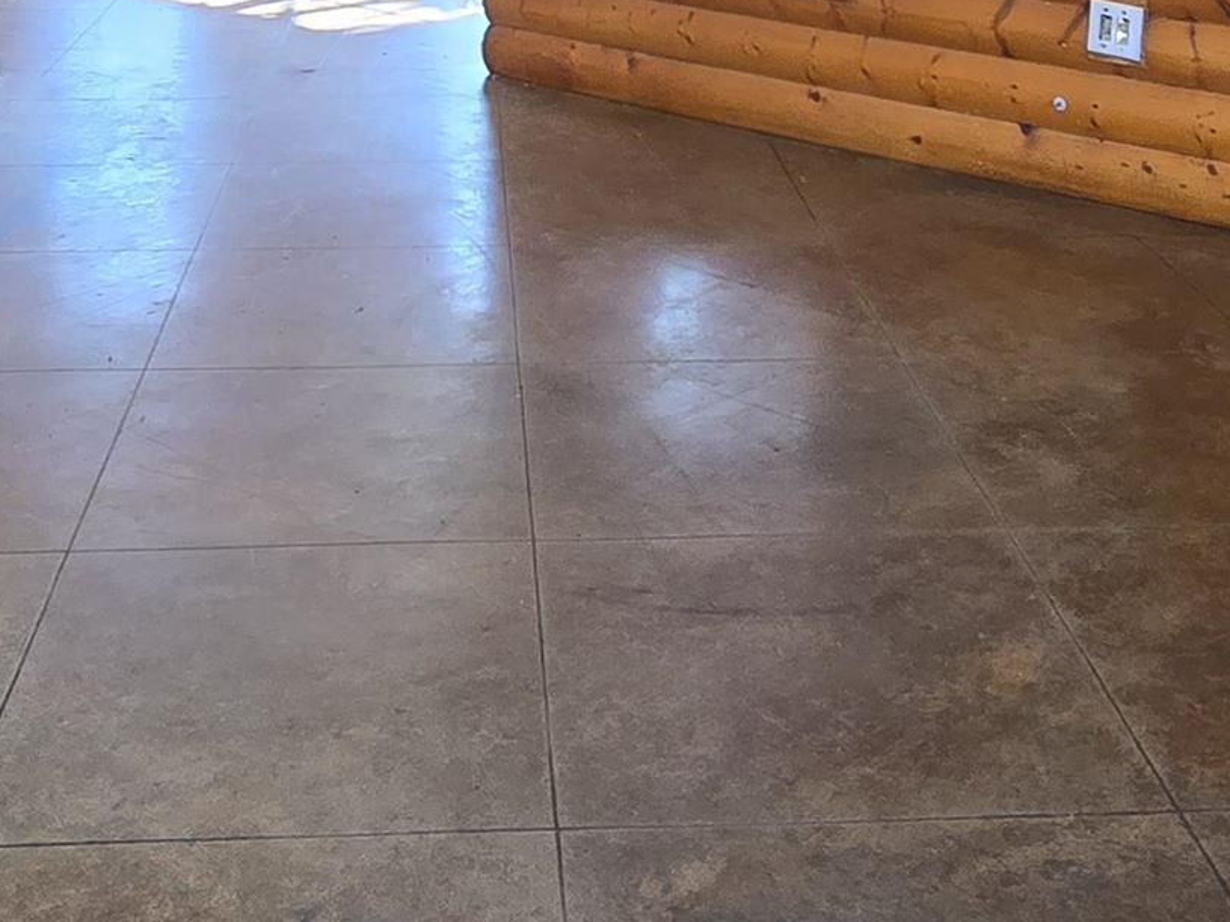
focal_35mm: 49
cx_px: 557
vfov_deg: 26.4
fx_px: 1741
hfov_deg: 38.9
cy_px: -189
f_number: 2.2
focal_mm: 2.2
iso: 125
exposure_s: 1/60
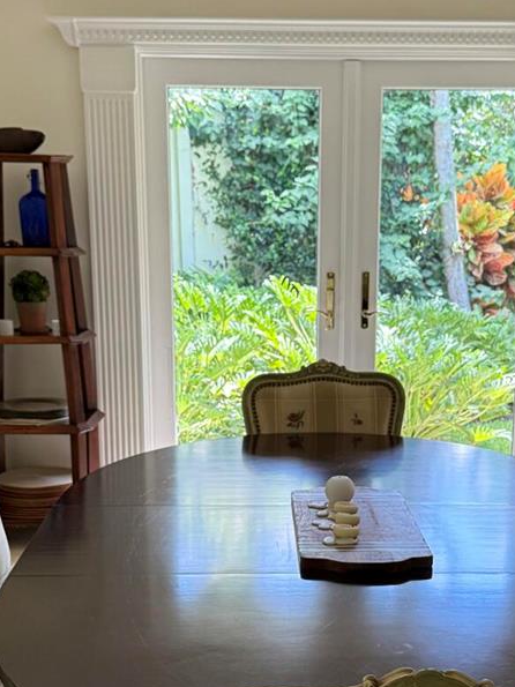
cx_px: 309
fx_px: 1230
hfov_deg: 23.6
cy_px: 515
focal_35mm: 62
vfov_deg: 30.7
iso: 200
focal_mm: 6.76
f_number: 1.78
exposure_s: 1/77
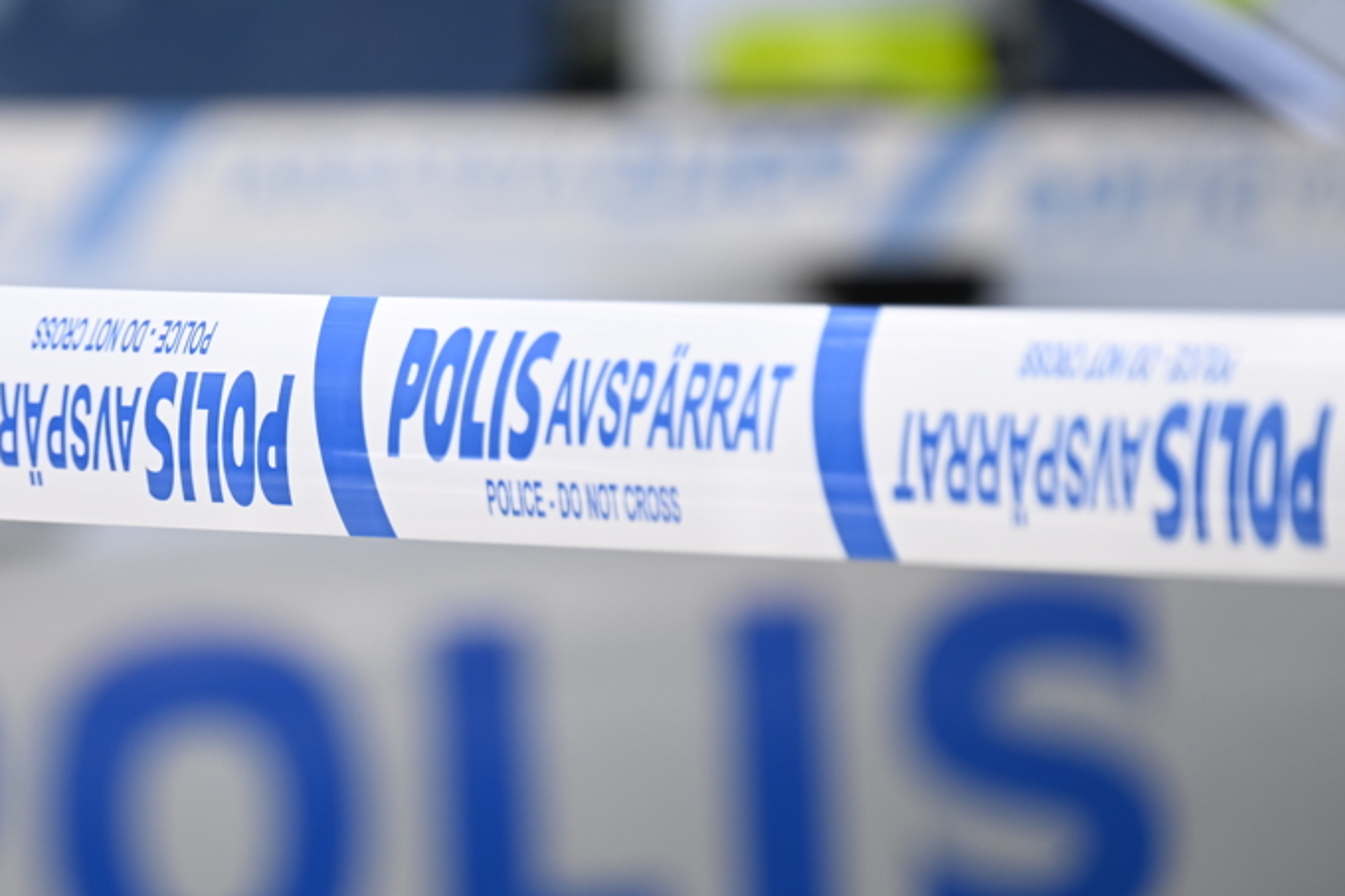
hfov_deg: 3.0
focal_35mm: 680
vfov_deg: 2.0
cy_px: 477
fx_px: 25398
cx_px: 131
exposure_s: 1/400
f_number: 5.3
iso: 360
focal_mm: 340
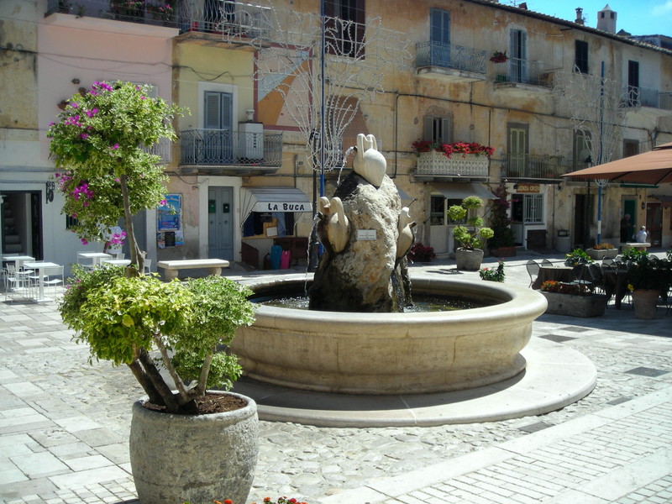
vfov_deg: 37.7
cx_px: 336
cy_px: 252
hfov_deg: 49.0
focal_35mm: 38
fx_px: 738
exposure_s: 1/166
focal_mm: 6.3
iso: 50
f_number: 6.4
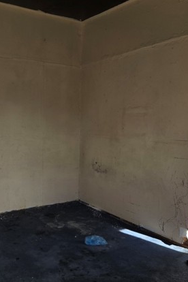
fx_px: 290
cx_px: 86
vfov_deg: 51.9
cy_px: 141
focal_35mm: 37
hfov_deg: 35.9
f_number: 1.8
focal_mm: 5.4
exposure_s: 1/134
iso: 25
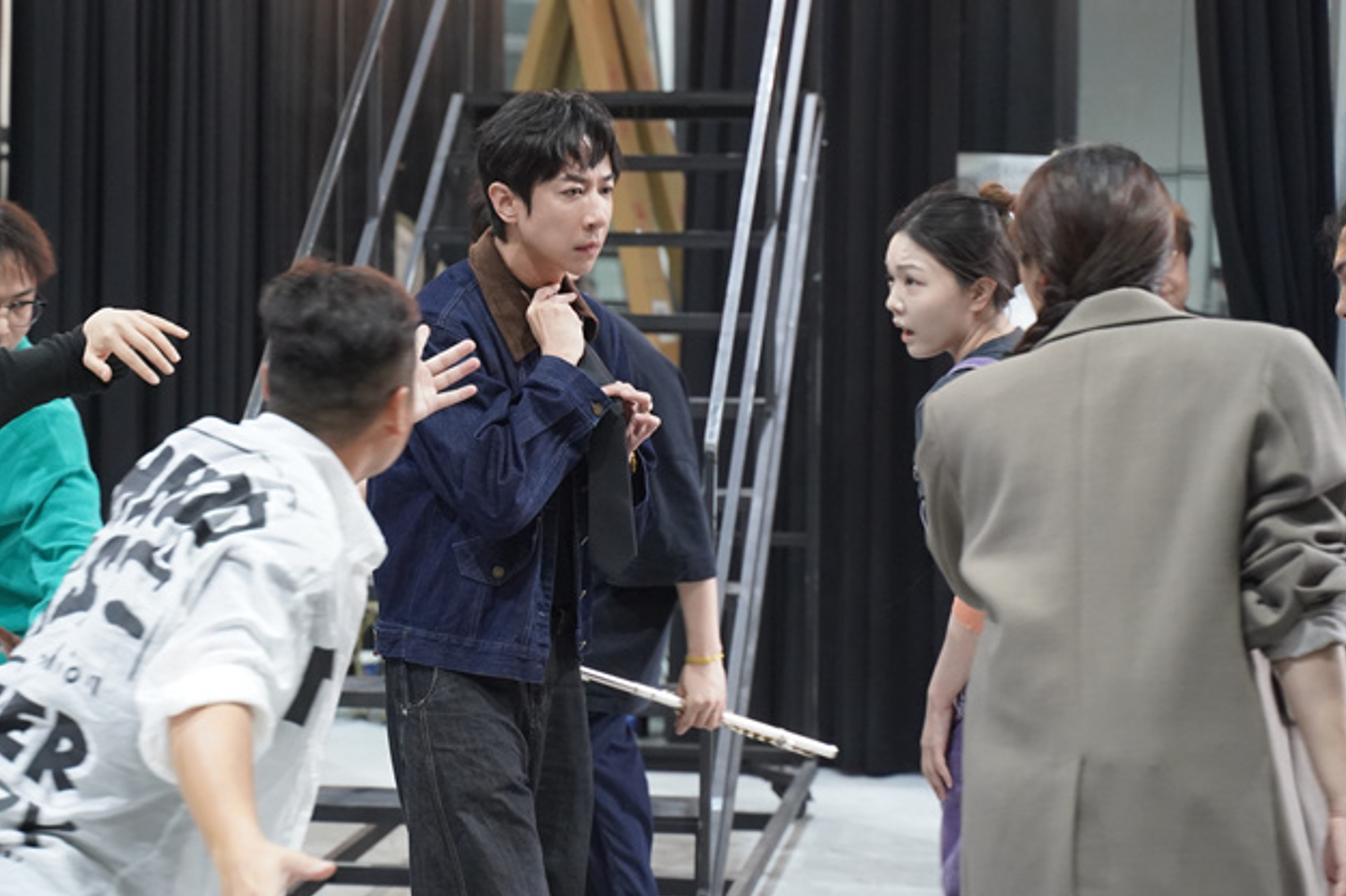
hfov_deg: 21.2
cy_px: 384
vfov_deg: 14.2
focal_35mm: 96
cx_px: 500
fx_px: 3587
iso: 4000
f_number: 4
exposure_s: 1/160
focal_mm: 75
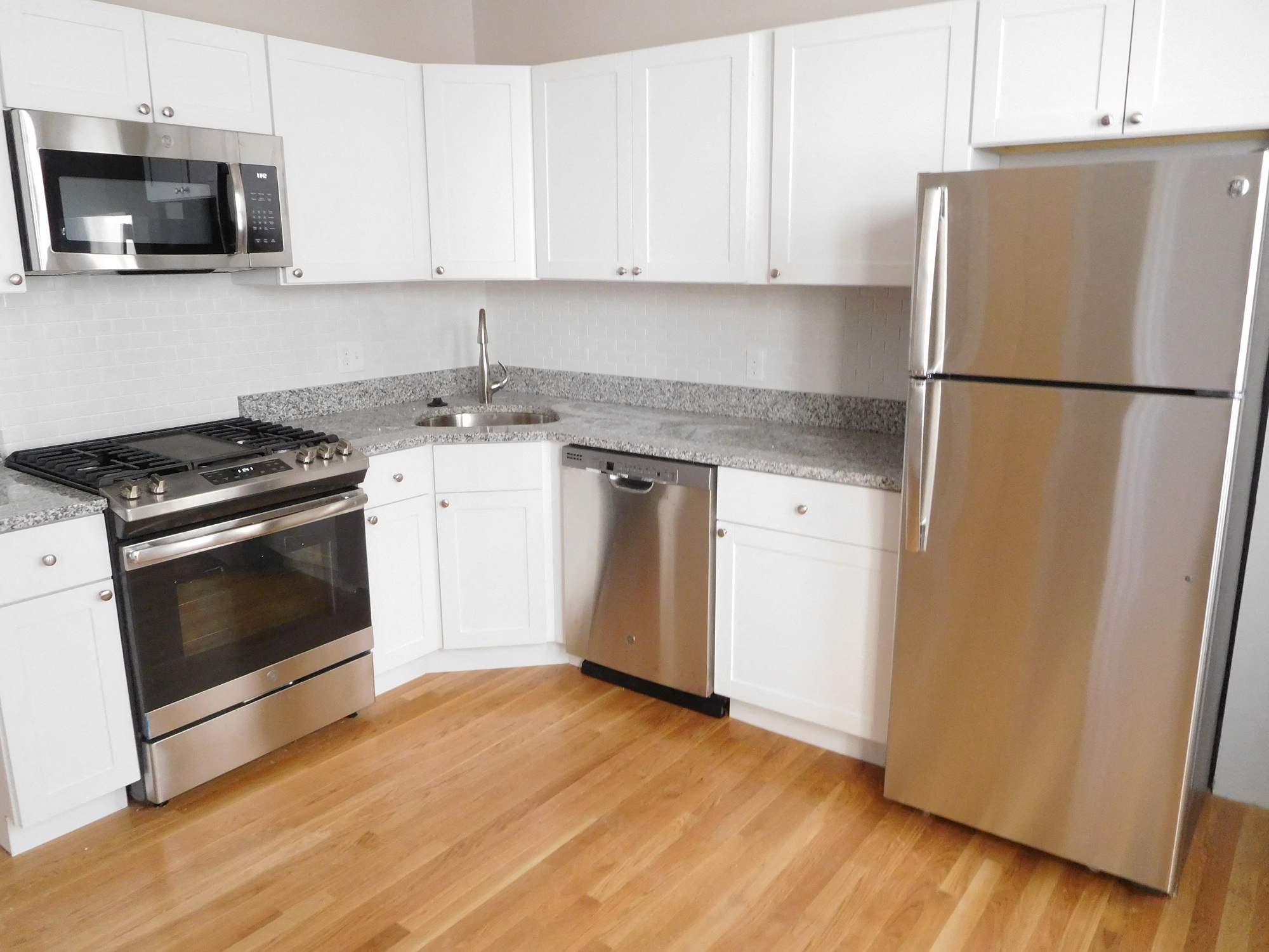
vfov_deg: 54.9
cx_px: 634
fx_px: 916
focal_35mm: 25
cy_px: 476
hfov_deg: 69.4
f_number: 3.4
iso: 400
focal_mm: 4.5
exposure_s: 1/30
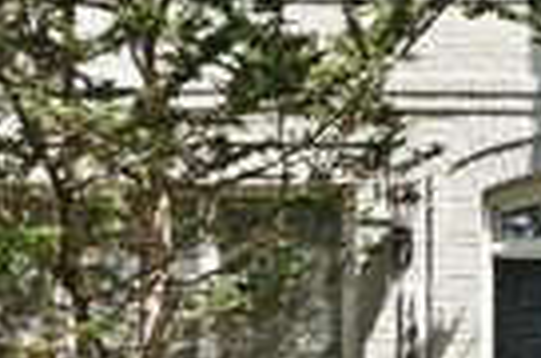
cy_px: 459
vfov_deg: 20.9
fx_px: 885
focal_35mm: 59
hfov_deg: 30.9
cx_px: 573
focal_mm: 16
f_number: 20
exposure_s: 1/30
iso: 500
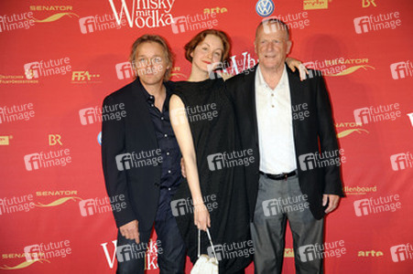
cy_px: 137
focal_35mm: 85
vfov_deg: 16.0
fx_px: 974
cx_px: 206
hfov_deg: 23.9
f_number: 5.6
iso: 640
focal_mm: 85
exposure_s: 1/125
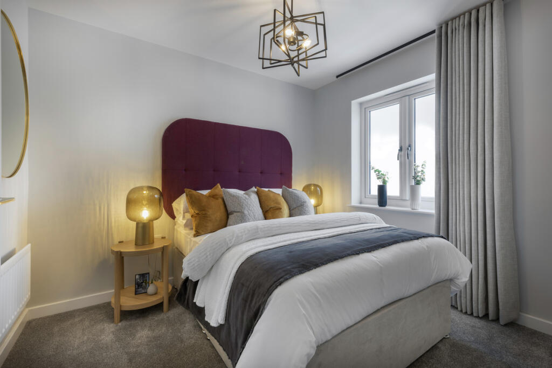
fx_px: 245
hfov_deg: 96.7
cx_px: 276
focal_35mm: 16
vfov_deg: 73.8
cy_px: 184
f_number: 16
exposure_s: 1/1.67
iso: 80
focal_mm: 16
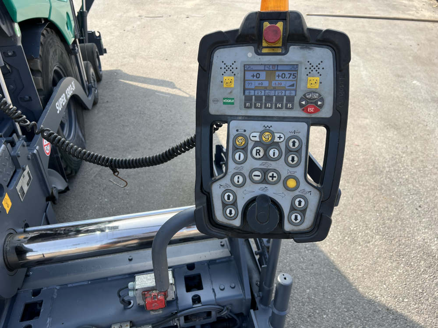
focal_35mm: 26
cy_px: 164
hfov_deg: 67.3
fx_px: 329
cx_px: 219
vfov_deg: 53.1
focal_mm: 5.7
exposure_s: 1/1377
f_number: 1.5
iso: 50
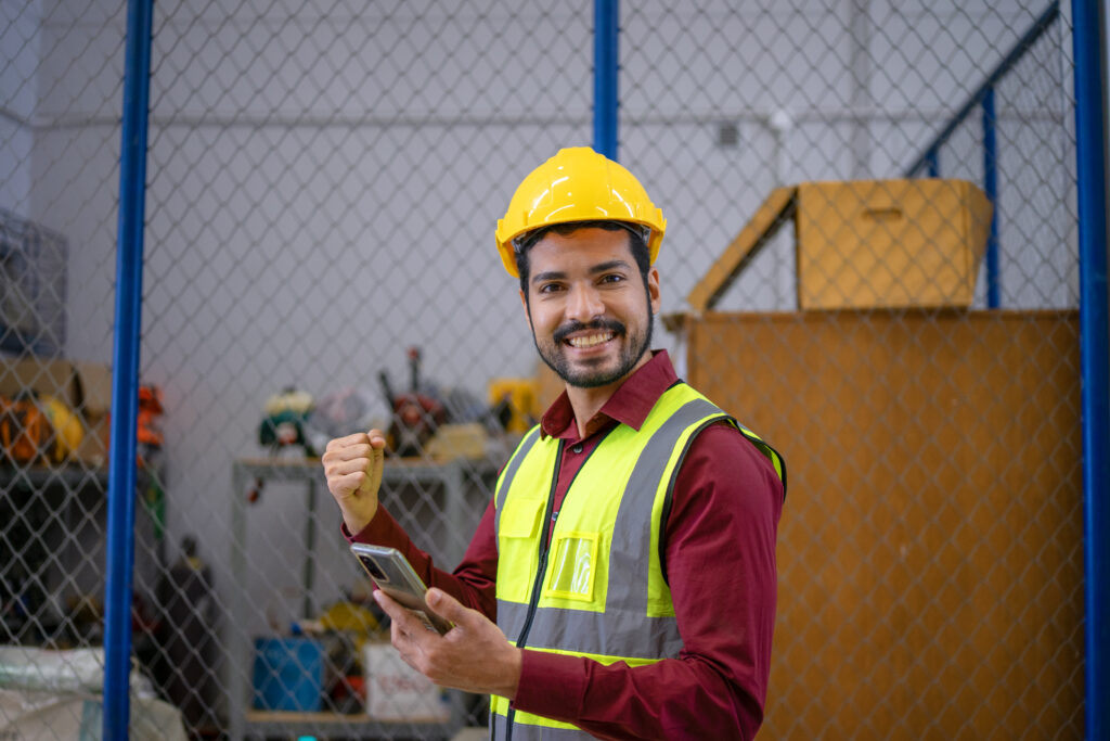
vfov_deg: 29.9
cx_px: 555
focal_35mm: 45
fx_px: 1388
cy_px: 370
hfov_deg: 43.6
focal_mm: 45
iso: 400
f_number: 1.8
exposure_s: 1/250
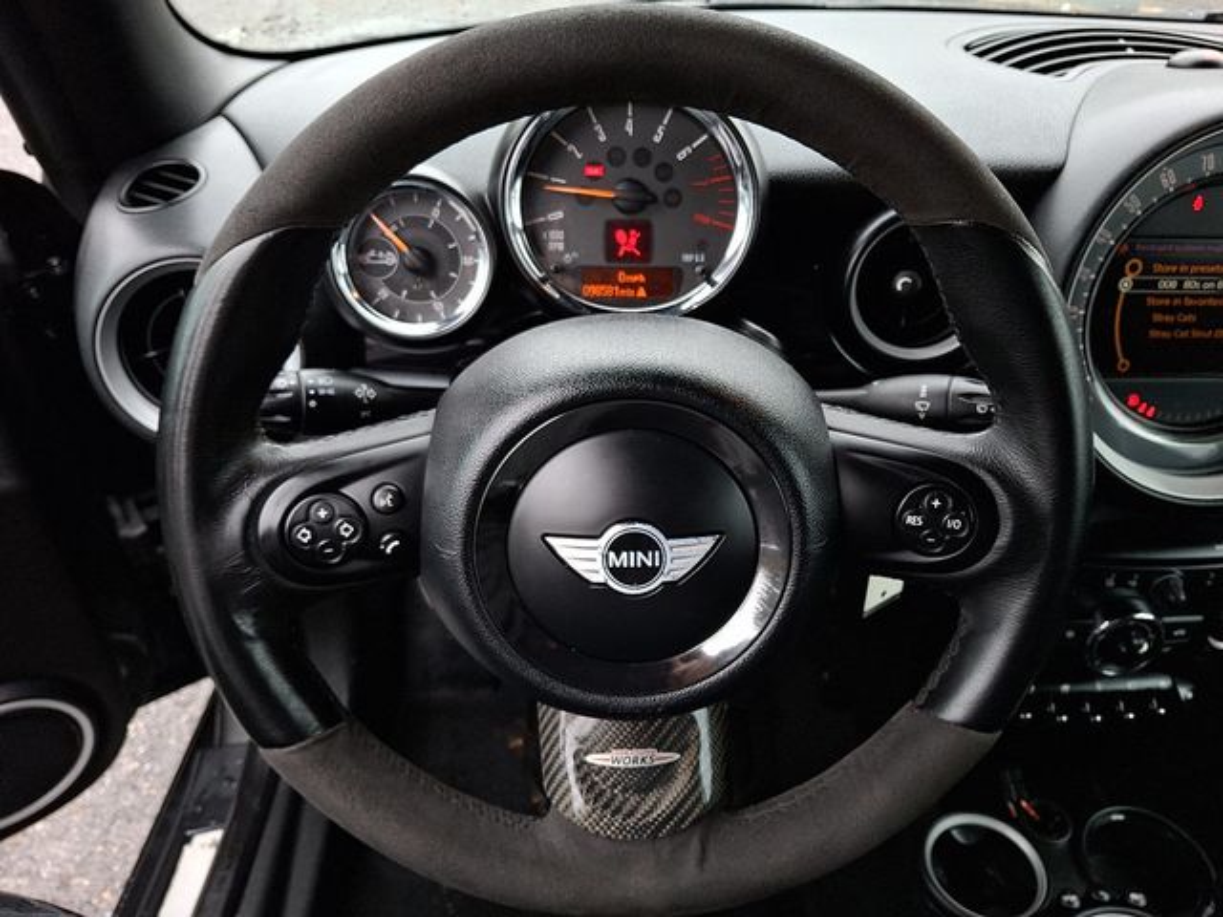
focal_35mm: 25
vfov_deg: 54.9
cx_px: 612
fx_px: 883
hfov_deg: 69.4
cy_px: 458
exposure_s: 1/100
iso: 101
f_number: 1.8
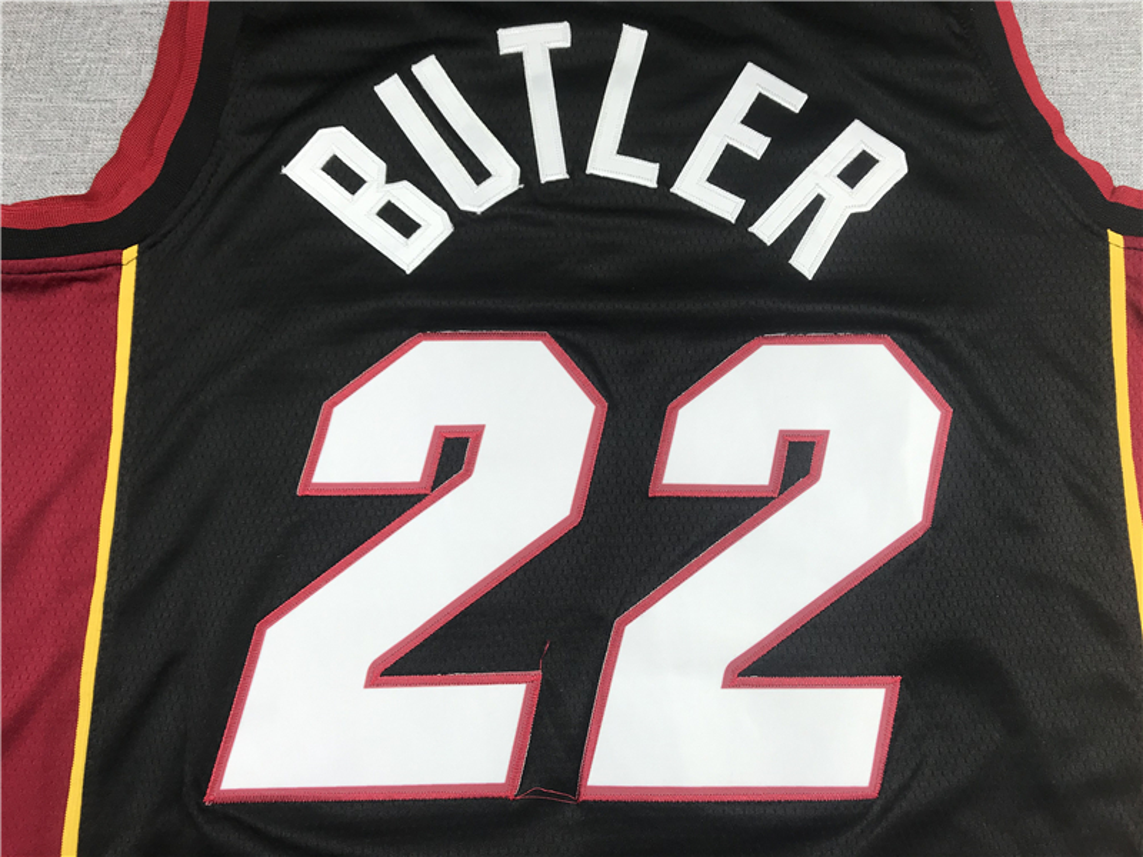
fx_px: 925
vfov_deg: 49.7
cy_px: 428
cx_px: 572
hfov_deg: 63.4
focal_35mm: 28
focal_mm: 3.99
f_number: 1.8
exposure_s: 1/50
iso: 25
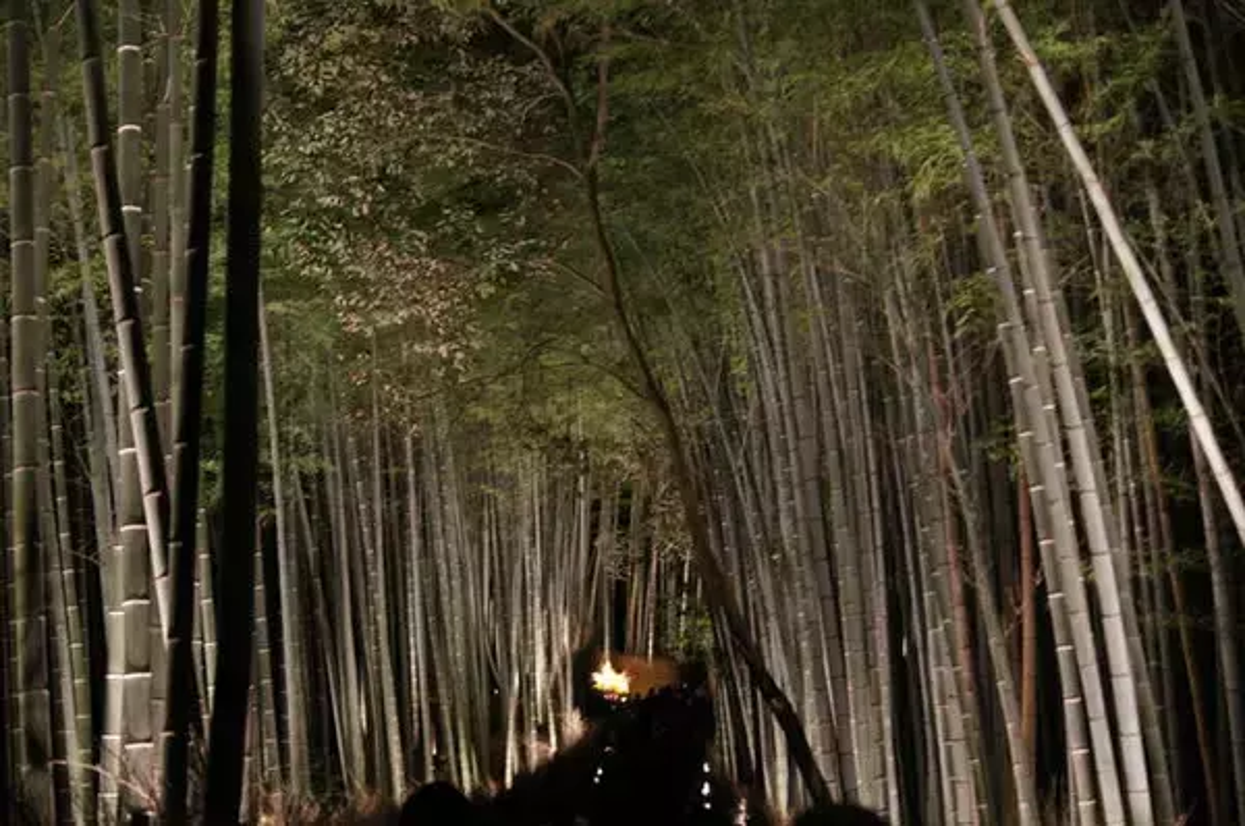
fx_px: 1813
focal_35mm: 52
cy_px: 413
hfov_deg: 37.9
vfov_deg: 25.7
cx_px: 622
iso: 1000
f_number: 2
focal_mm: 35
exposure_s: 1/60
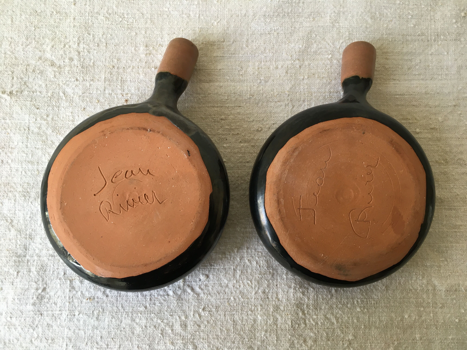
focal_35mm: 29
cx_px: 234
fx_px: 391
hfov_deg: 61.7
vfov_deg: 48.2
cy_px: 175
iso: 25
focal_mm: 4.15
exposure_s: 1/33
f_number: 2.2
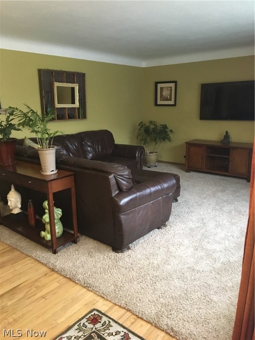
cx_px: 128
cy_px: 170
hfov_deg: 48.2
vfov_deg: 61.7
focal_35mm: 29
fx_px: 285
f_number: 2.2
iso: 250
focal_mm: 4.15
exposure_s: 1/15
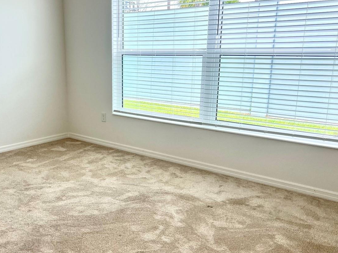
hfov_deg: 48.3
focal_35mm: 38
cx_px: 116
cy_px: 135
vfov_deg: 37.7
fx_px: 371
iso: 40
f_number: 1.5
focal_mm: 5.7
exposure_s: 1/180
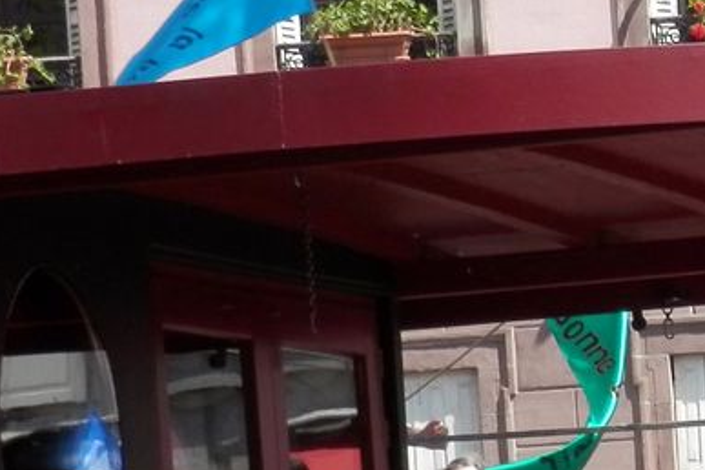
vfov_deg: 2.7
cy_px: 741
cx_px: 1155
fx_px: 9771
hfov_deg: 4.1
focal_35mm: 499
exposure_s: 1/250
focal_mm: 20.9
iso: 80
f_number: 5.2
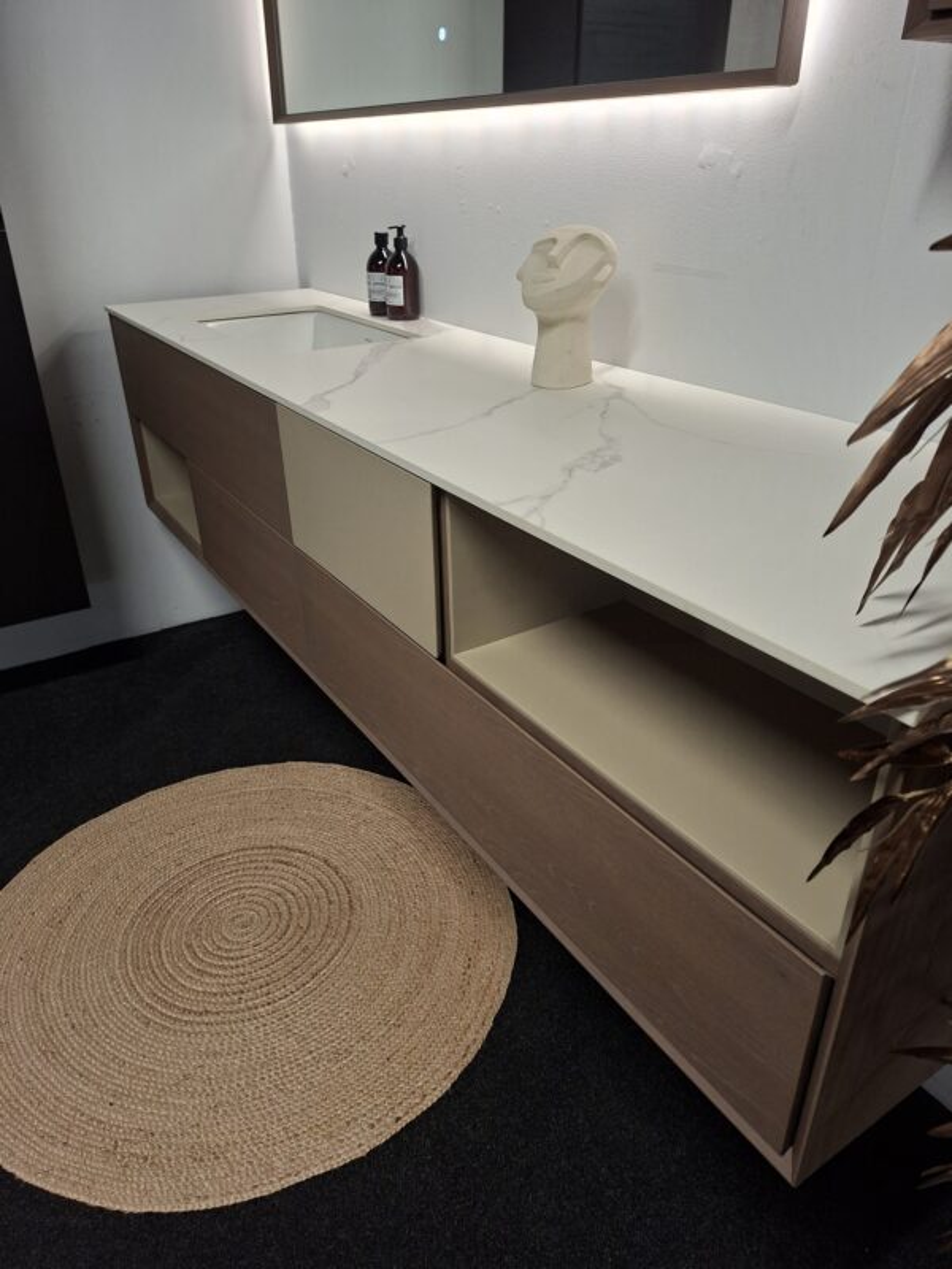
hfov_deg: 58.9
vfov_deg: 73.9
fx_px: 843
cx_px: 476
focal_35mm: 23
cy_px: 634
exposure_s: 1/100
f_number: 1.8
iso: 250
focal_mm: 5.54
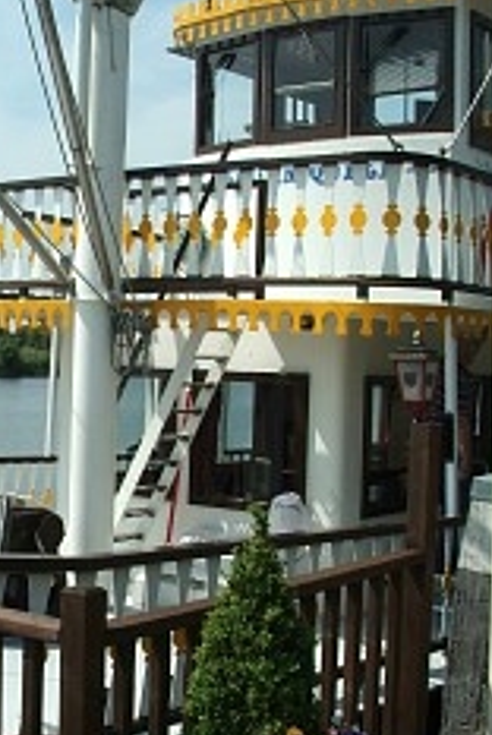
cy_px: 366
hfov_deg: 23.2
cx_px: 131
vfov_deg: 34.4
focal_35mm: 58
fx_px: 1185
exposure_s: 1/1000
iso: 400
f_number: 11
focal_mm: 20
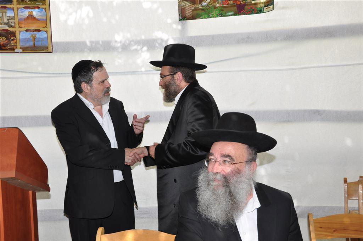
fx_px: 393
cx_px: 182
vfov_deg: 34.1
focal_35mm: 39
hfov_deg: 49.6
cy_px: 120
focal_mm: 26
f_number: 7.1
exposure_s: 1/200
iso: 200
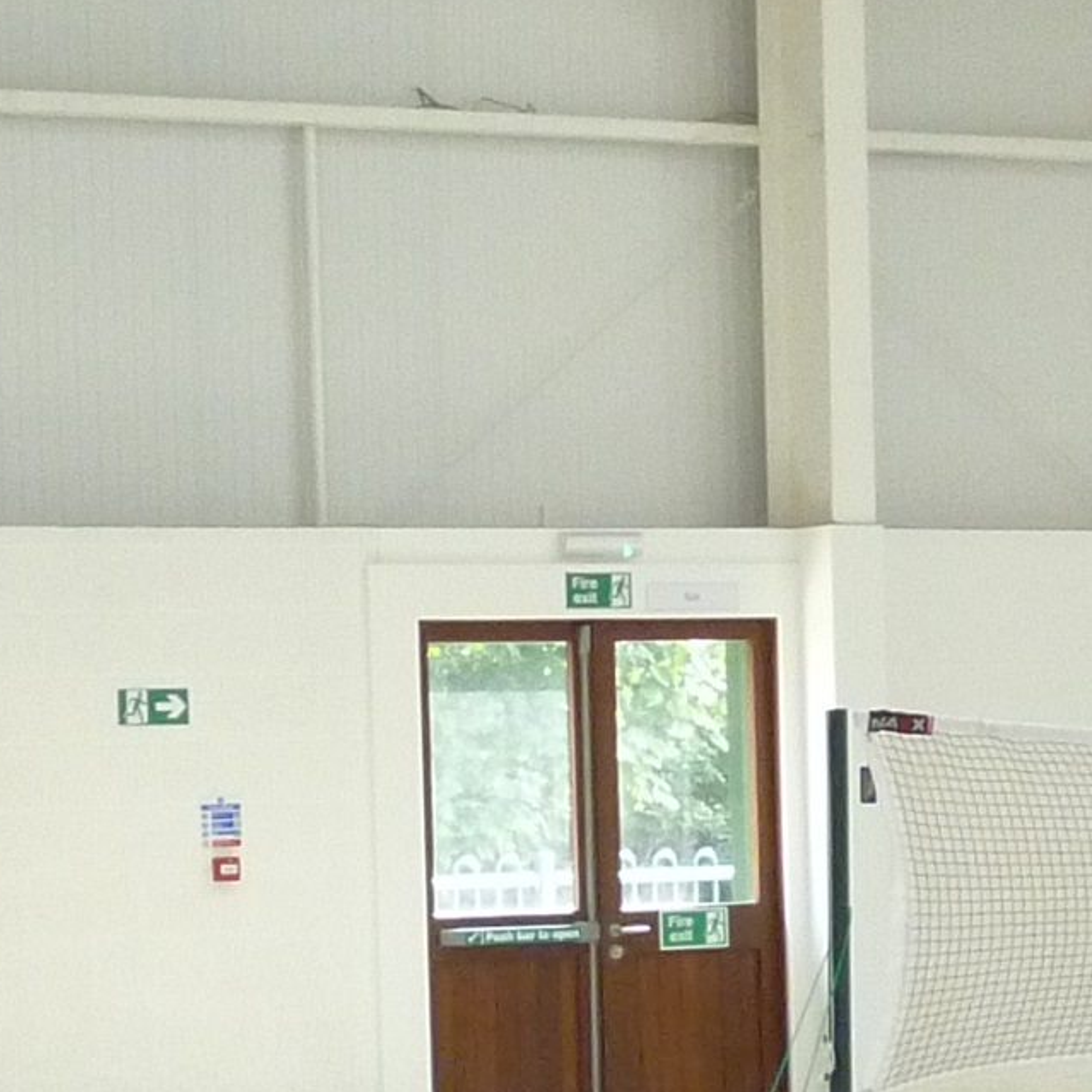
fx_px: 5532
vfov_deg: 11.2
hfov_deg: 11.3
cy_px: 1100
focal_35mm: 155
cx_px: 723
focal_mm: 5.7
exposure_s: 1/60
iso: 320
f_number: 3.3
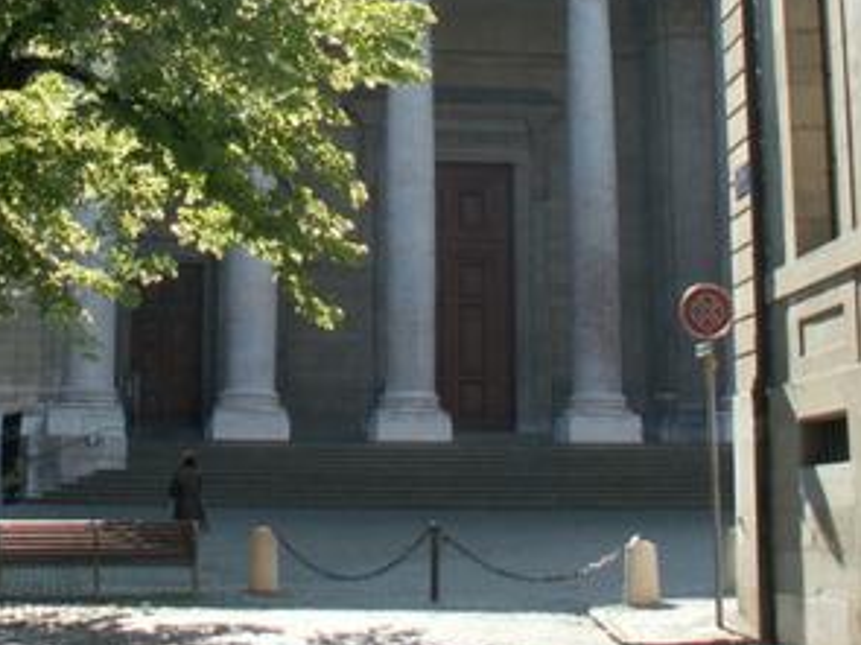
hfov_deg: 25.6
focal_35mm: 76
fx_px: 1890
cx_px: 318
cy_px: -20
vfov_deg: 18.8
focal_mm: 5.86
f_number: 5
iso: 50
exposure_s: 1/100
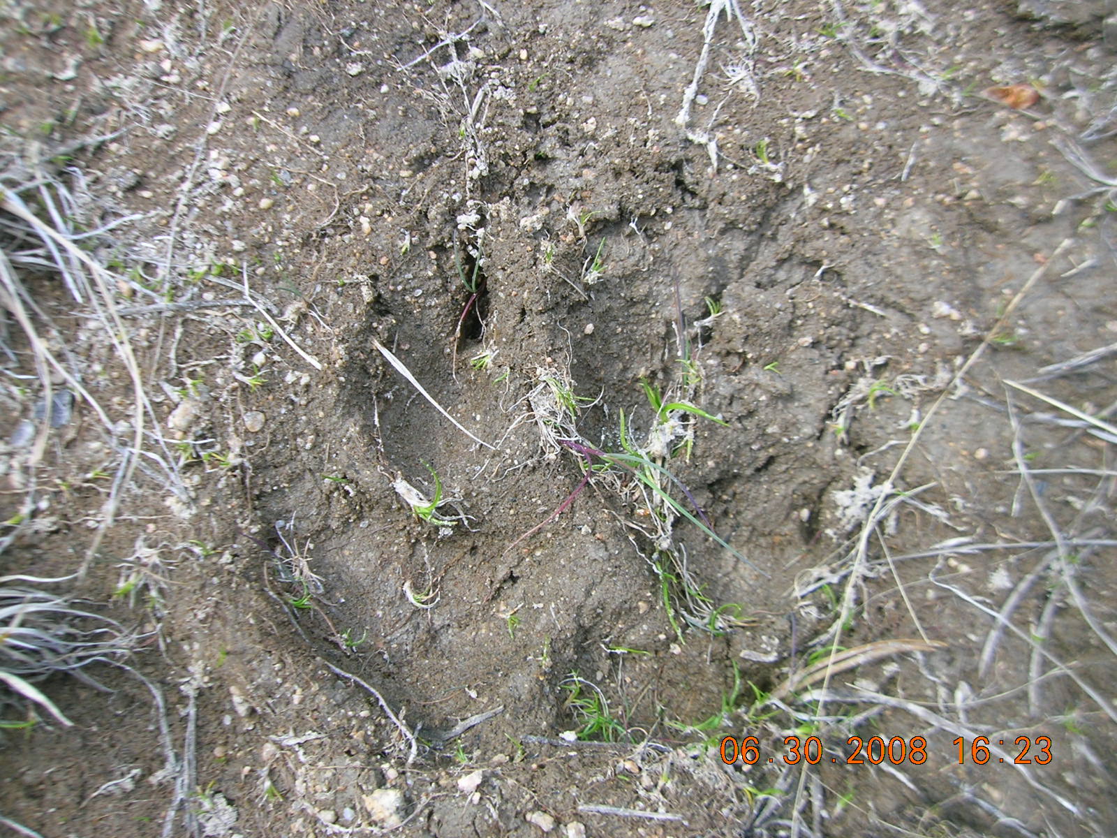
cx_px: 558
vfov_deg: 41.8
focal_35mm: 34
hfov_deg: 54.0
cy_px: 419
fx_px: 1097
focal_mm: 5.7
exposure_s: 1/63.2
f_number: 4.9
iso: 50
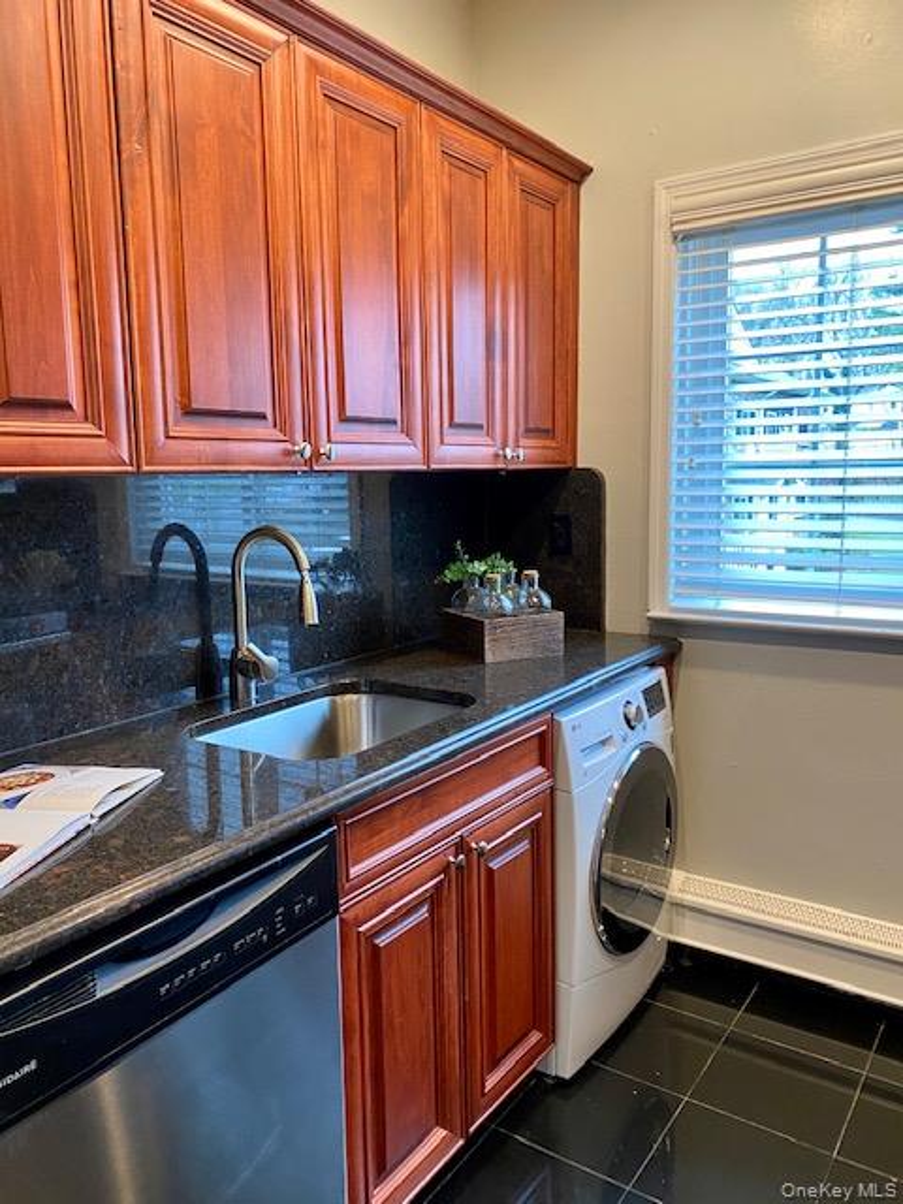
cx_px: 452
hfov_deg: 53.1
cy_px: 602
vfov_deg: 67.3
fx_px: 904
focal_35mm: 26
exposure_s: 1/60
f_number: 1.8
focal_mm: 4.25
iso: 160
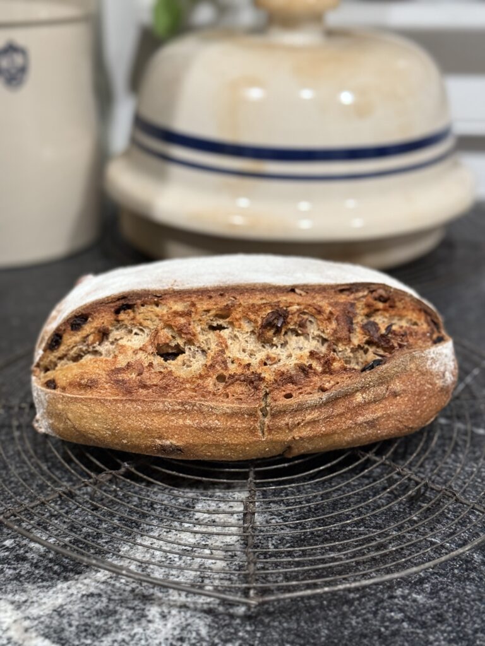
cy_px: 323
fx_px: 897
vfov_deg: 39.7
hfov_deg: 30.3
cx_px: 242
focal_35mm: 48
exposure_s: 1/40
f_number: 1.78
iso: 320
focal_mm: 6.76
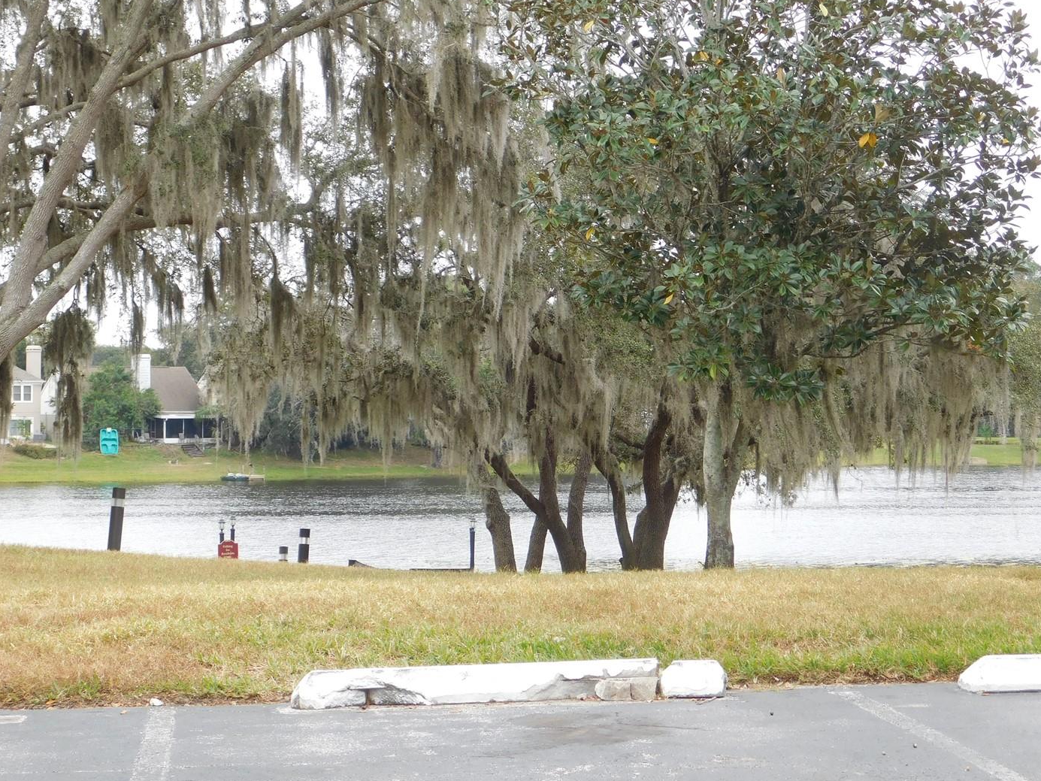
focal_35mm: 82
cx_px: 587
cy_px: 347
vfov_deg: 18.0
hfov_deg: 23.8
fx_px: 2466
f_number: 4.3
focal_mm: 12.6
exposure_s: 1/100
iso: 125
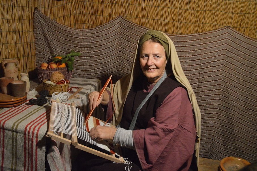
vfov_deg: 36.8
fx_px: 257
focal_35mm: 36
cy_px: 86
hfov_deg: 53.2
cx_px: 128
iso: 5000
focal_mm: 24
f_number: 4
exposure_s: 1/100
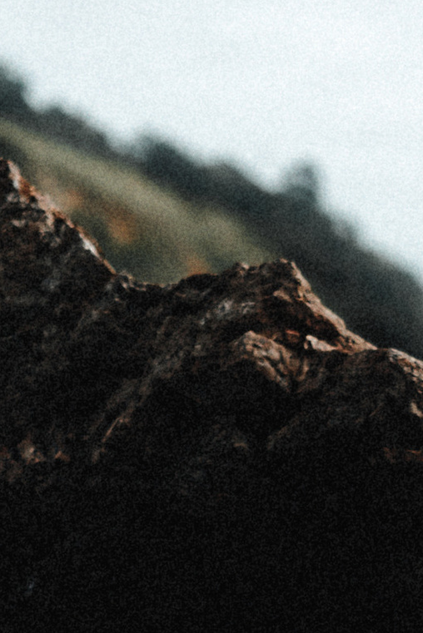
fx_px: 4437
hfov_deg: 5.4
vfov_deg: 7.8
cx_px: 545
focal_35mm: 252
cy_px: 1301
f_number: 3.2
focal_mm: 50
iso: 125
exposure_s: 1/2000
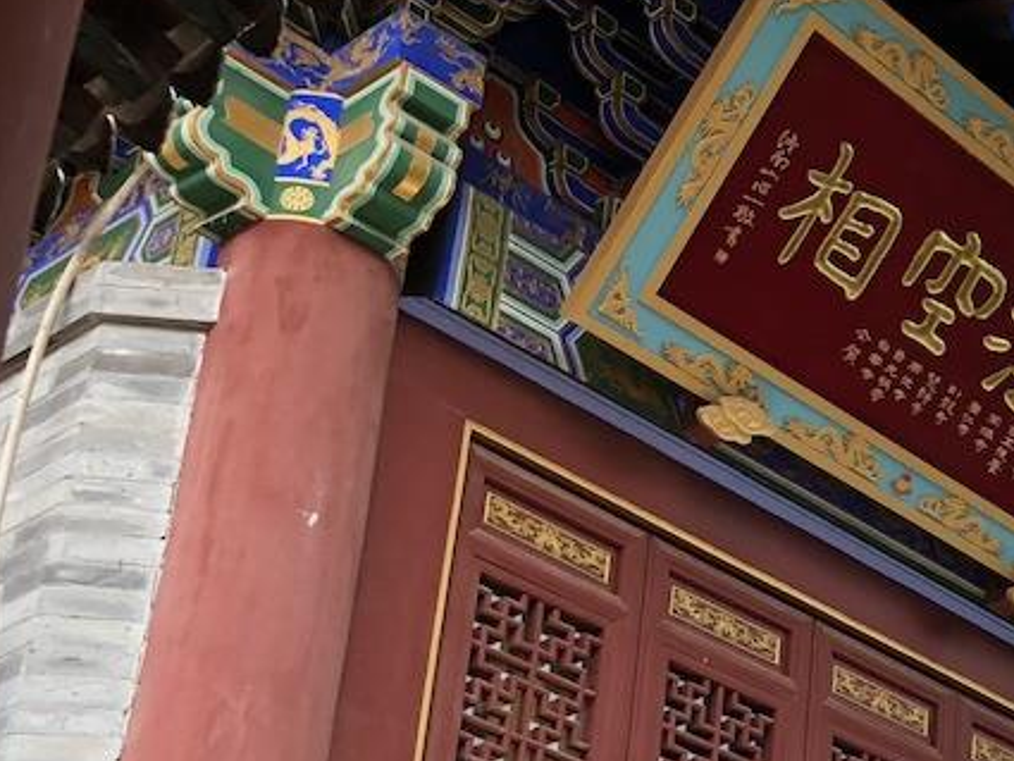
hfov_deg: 21.6
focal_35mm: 79
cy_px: 849
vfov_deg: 18.0
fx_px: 2315
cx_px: 1420
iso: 20
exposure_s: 1/329
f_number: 1.8
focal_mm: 3.99
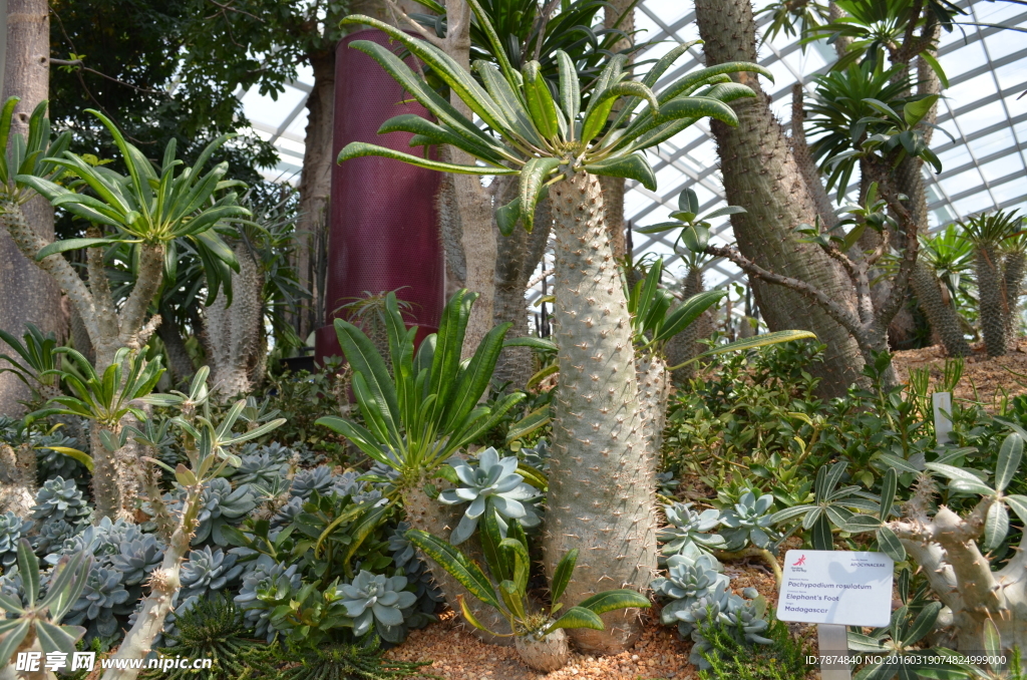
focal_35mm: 33
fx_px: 939
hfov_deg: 57.3
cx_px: 514
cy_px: 340
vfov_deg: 39.8
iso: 200
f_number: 7.1
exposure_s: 1/200
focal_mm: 22
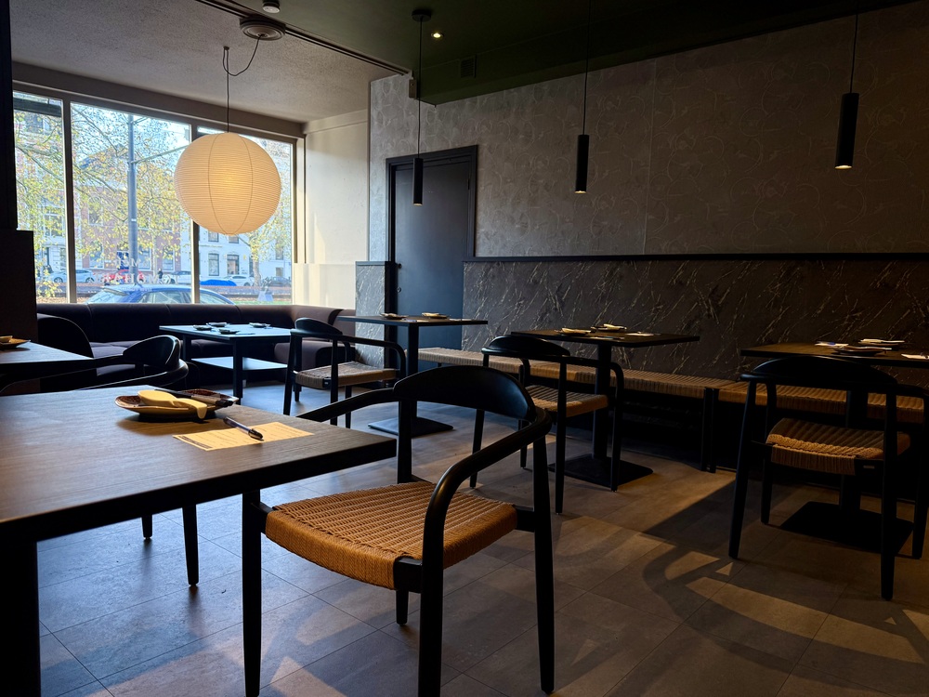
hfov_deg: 71.6
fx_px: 644
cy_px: 348
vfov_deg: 56.8
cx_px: 464
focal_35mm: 24
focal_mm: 6.76
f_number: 1.78
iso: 64
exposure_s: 1/100
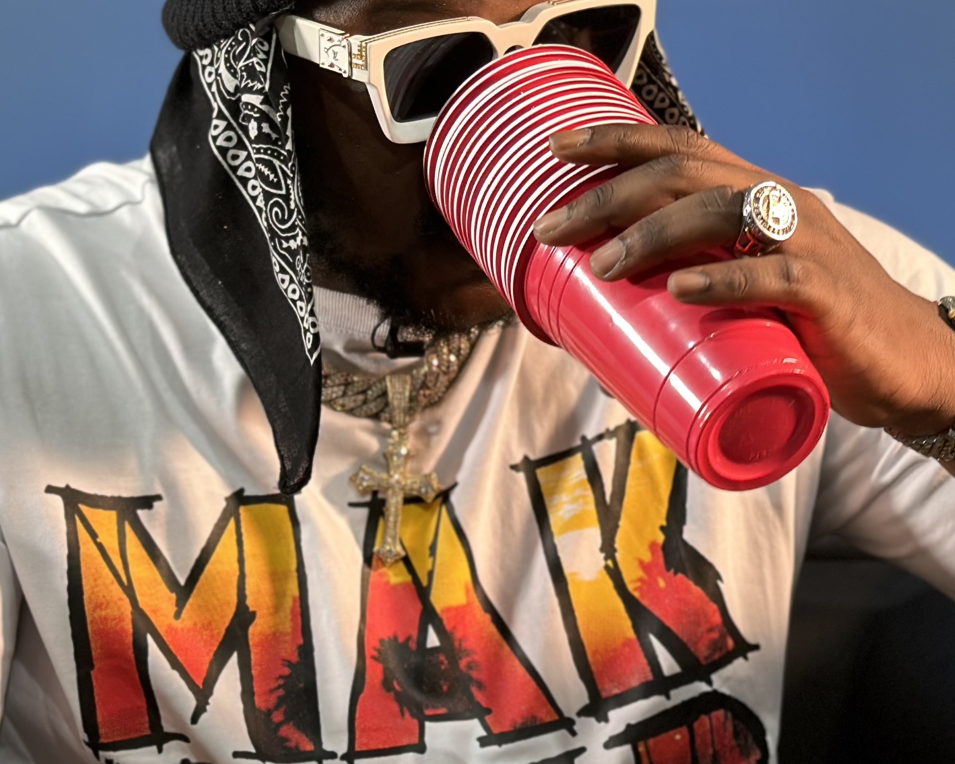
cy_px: 121
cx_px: 437
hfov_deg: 18.8
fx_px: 2883
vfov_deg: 15.0
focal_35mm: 102
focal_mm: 6.86
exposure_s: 1/50
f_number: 1.78
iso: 100
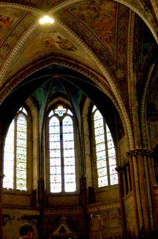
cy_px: 103
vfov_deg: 18.3
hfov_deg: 12.2
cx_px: 63
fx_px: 740
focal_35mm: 112
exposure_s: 1/50
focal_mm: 38
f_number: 5
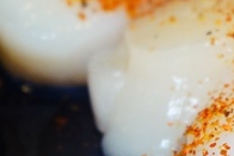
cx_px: 325
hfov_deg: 7.8
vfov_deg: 5.3
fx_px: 1698
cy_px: 64
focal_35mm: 261
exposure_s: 1/80
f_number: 5.6
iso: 1600
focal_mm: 64
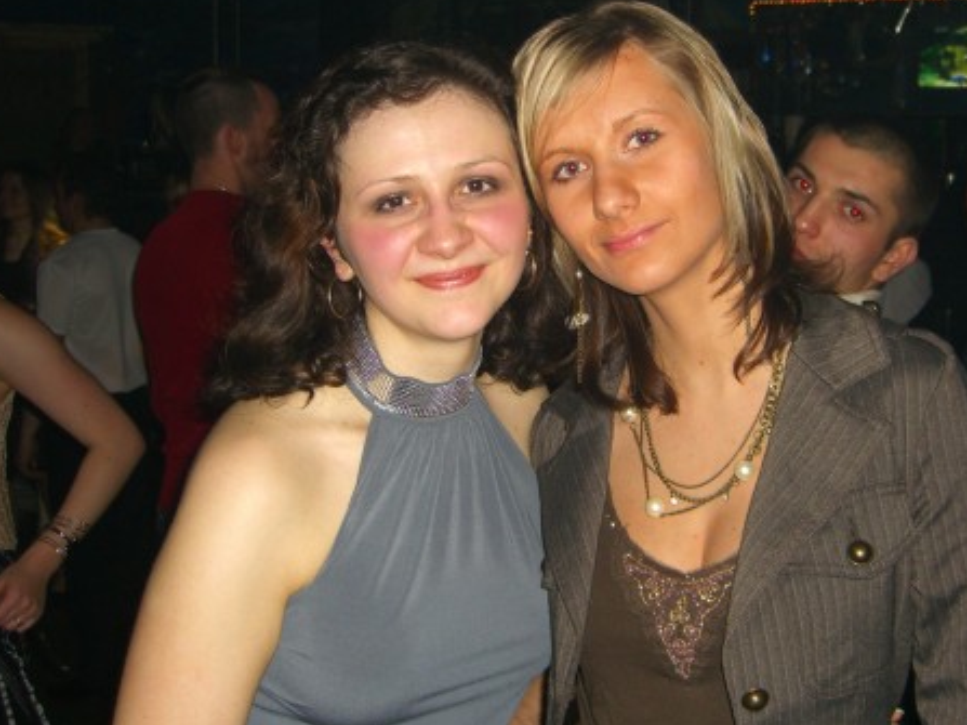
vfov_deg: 28.5
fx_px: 1424
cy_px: 286
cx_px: 584
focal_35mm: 51
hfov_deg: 37.3
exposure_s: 1/60
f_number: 2.8
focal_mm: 7.9
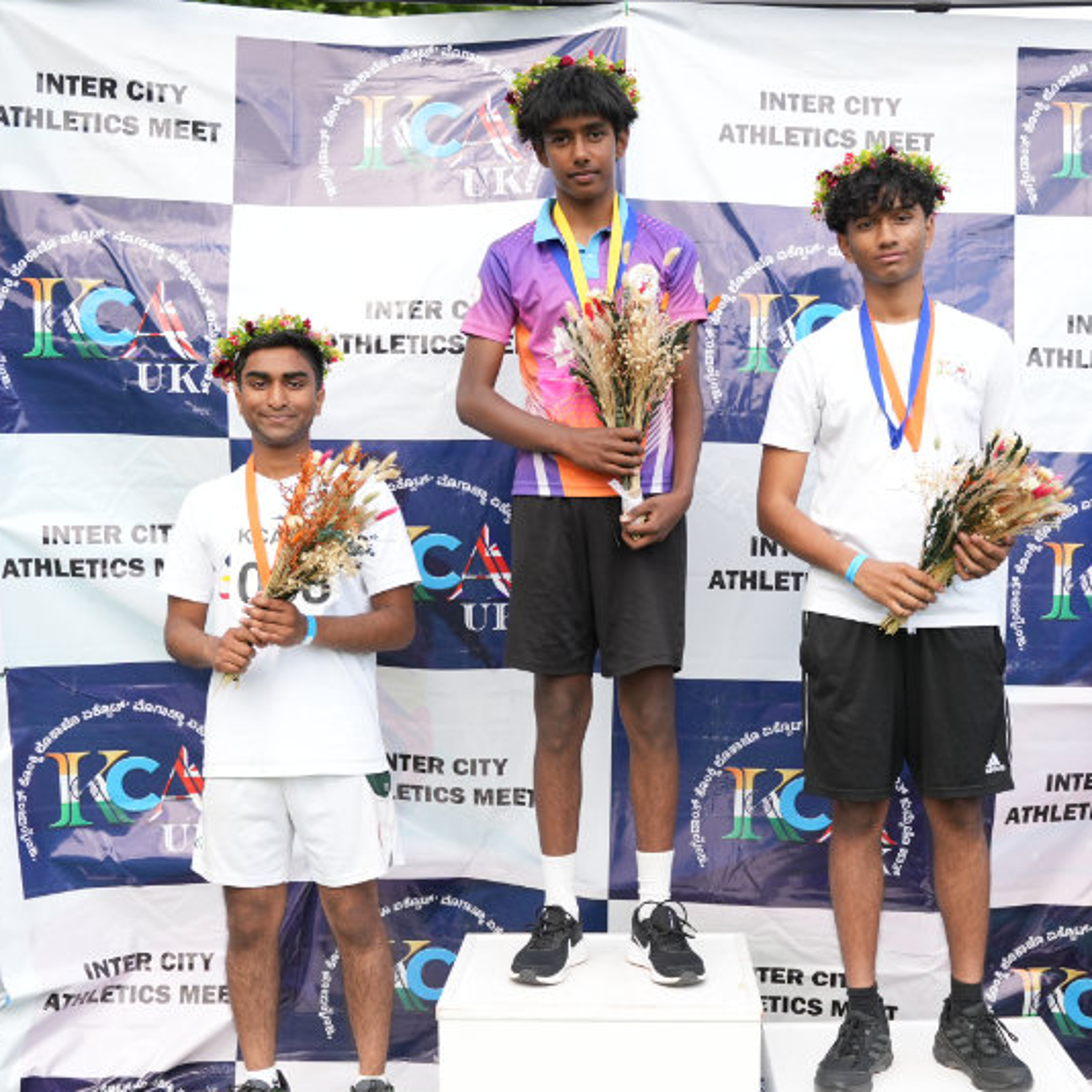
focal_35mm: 52
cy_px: 682
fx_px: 1856
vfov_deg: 32.6
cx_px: 638
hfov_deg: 32.7
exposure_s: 1/500
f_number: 2.8
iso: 250
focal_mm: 32
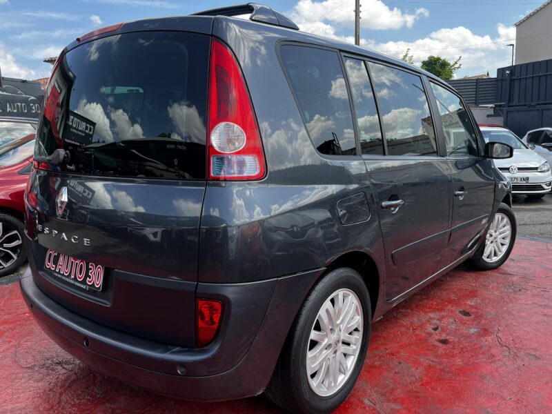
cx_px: 276
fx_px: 415
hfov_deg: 67.3
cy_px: 207
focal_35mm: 26
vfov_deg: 53.1
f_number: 1.6
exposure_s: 1/657
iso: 50
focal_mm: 5.1
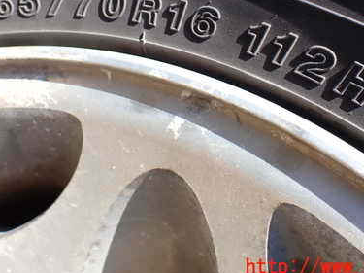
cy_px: 61
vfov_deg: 29.7
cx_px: 174
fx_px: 505
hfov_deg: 39.7
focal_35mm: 48
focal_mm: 5.4
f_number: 3.2
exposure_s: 1/200
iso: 100
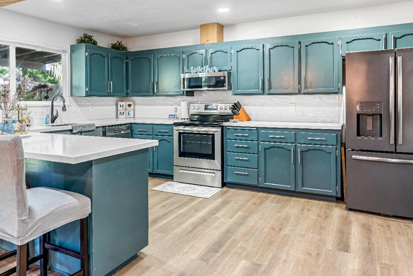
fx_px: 310
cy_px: 107
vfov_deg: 47.6
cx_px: 162
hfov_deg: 66.6
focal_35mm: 27
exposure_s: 1/2.5
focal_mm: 19
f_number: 7.1
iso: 640
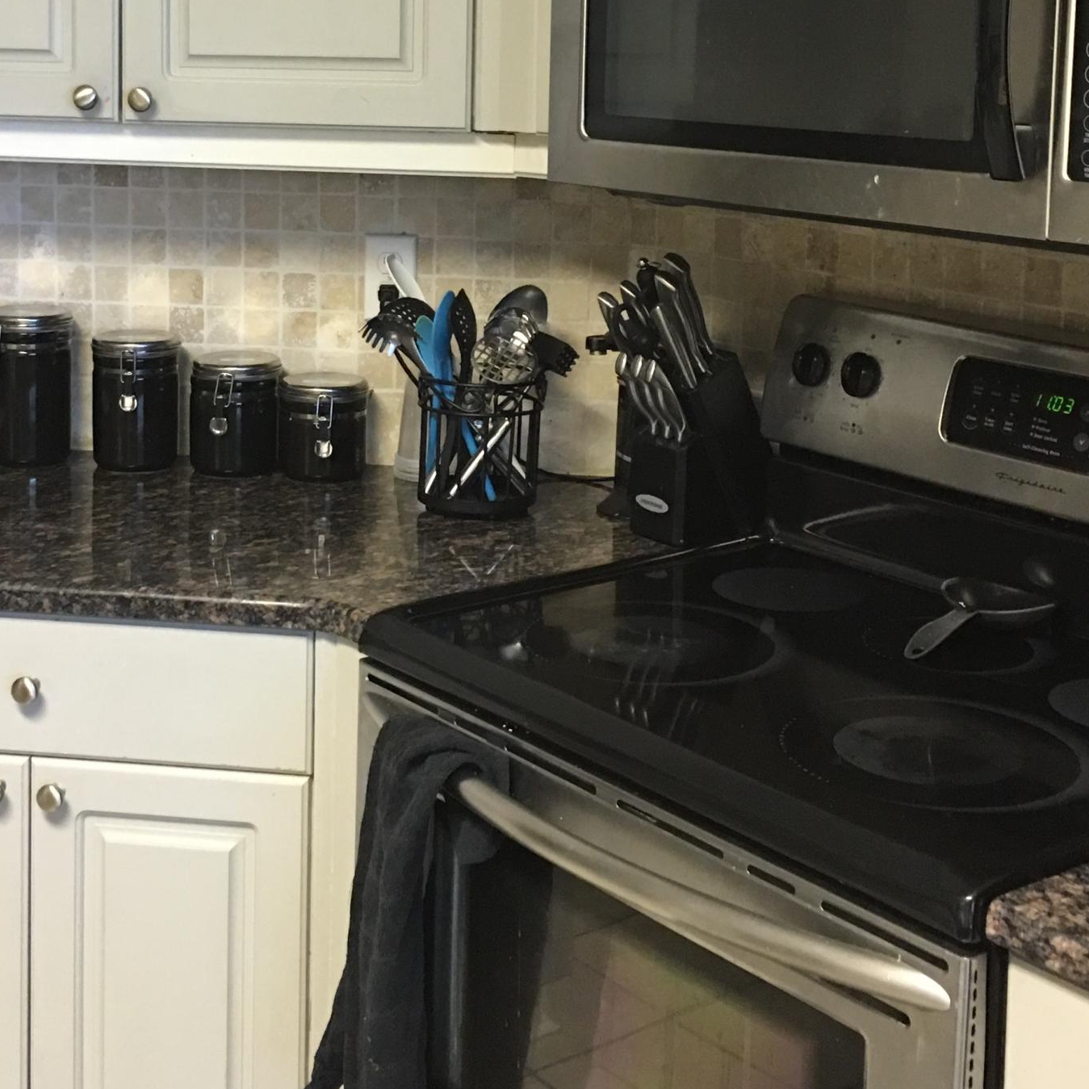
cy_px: 232
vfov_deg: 29.4
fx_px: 2029
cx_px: 433
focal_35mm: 57
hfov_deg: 30.0
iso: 100
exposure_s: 1/15
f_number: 2.2
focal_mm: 4.15
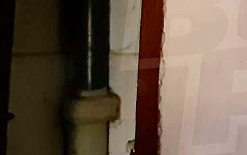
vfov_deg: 22.6
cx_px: 460
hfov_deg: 21.1
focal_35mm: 57
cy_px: 43
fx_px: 384
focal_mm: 1.42
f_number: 2.2
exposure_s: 1/20
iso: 640
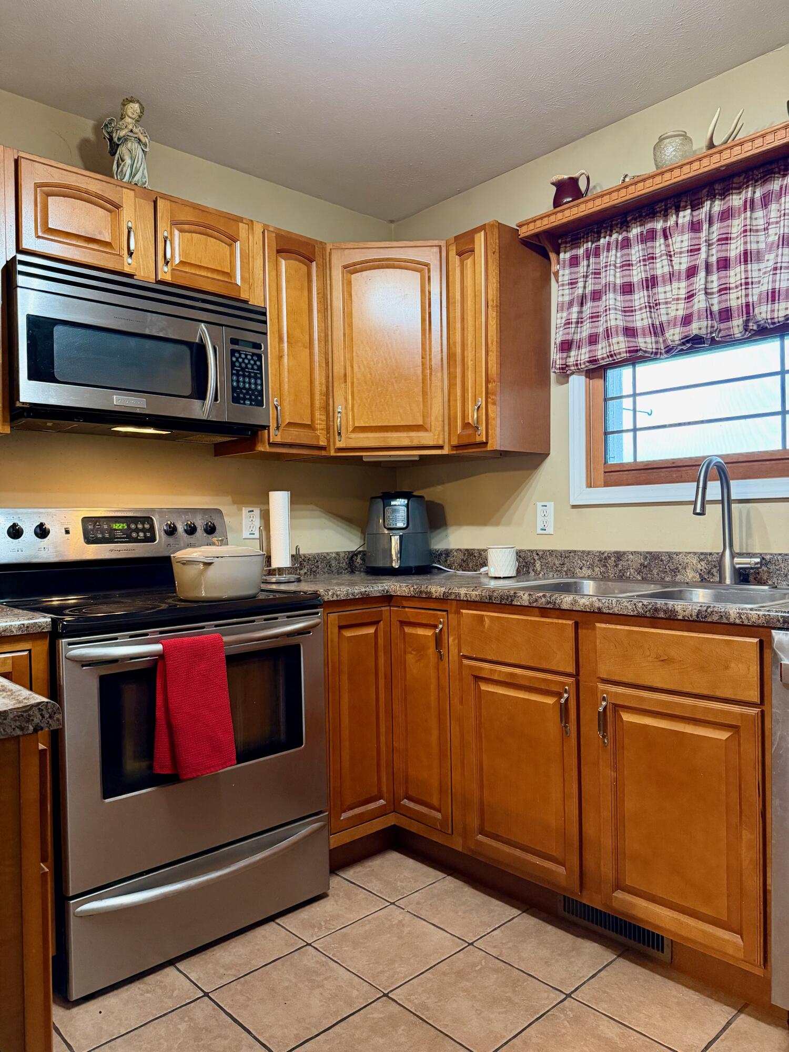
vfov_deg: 71.6
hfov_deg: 56.8
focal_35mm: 24
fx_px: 729
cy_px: 526
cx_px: 394
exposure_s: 1/60
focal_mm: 6.76
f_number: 1.78
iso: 800
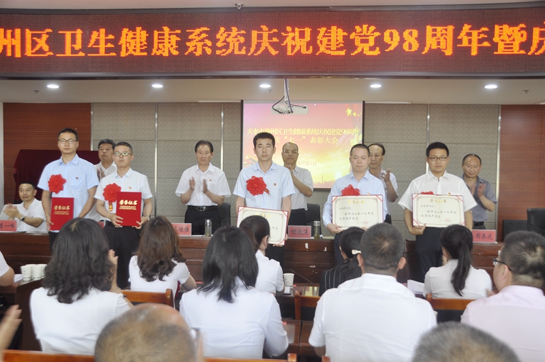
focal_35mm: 38
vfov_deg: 35.4
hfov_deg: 51.3
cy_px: 181
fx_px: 567
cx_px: 272
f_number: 5
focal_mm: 25
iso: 320
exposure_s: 1/25
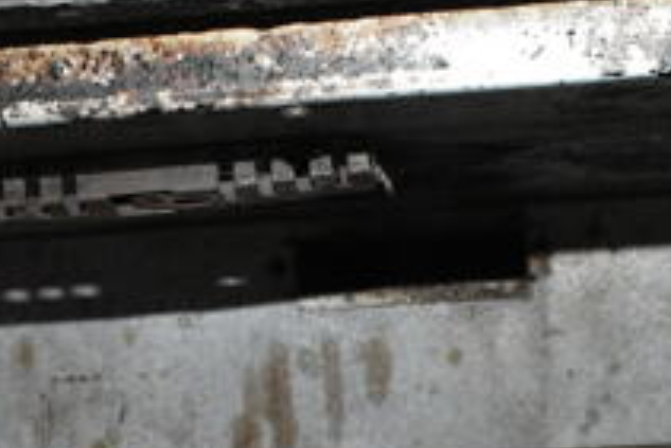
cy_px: 585
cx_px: 359
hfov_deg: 26.0
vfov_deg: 16.5
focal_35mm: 78
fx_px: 1455
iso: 4000
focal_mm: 18
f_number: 9
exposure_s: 1/60
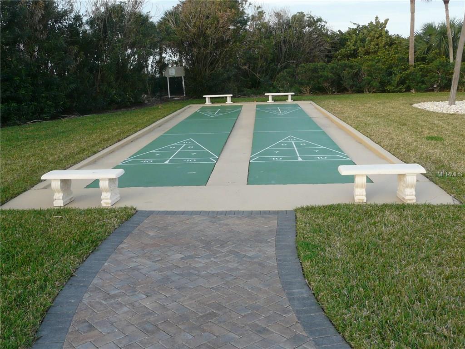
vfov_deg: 39.7
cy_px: 174
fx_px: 484
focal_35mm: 36
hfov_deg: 51.4
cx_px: 232
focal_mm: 4.6
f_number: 4
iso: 100
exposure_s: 1/125
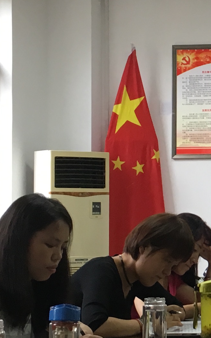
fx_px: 1086
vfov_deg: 17.7
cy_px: 184
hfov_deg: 10.5
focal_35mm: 118
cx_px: 373
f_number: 2.2
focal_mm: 4.15
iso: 80
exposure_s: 1/33
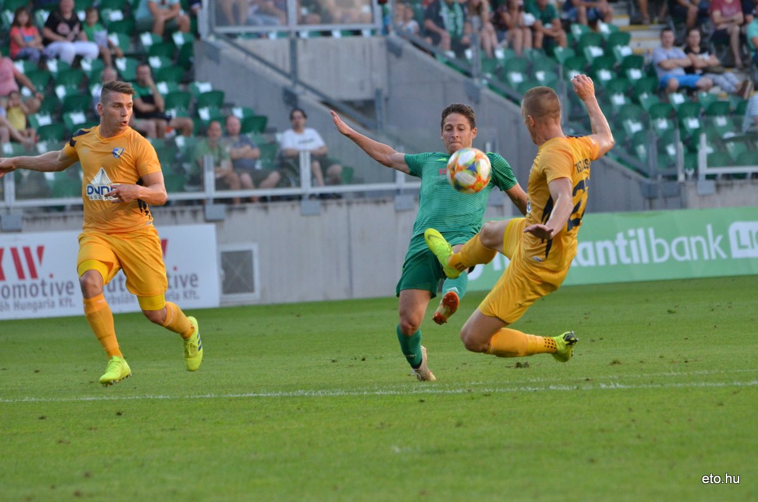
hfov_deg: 6.9
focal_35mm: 300
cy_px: 251
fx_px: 6304
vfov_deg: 4.6
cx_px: 379
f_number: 5.3
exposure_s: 1/1000
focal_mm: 200
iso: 1250
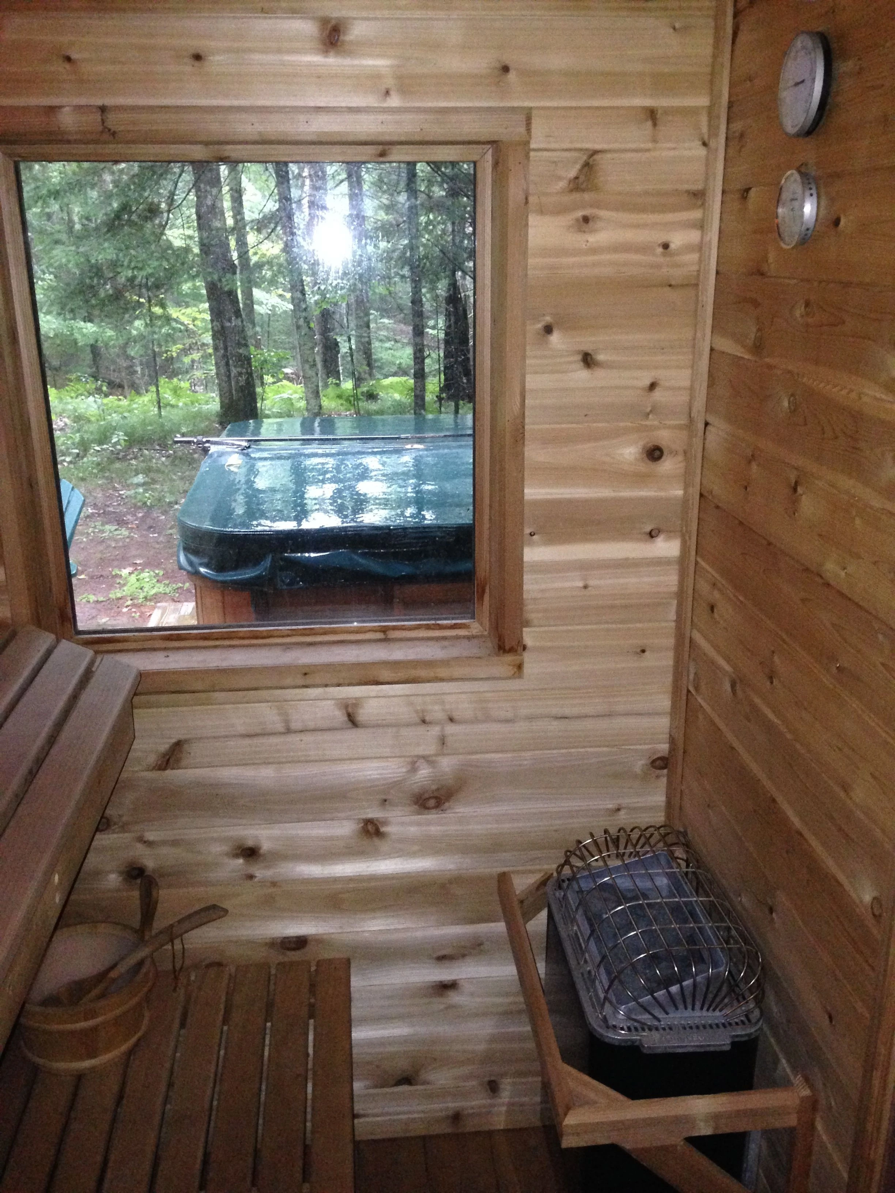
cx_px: 448
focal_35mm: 33
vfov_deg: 55.4
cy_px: 596
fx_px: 1138
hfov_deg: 42.9
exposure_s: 1/16
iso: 400
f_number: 2.4
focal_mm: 4.12
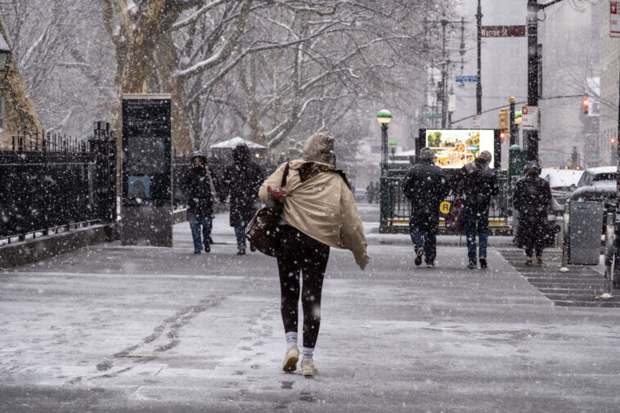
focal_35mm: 134
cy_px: 206
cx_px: 310
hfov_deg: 15.3
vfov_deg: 10.2
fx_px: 2307
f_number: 6.4
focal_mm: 89.6
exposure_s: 1/250
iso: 1600
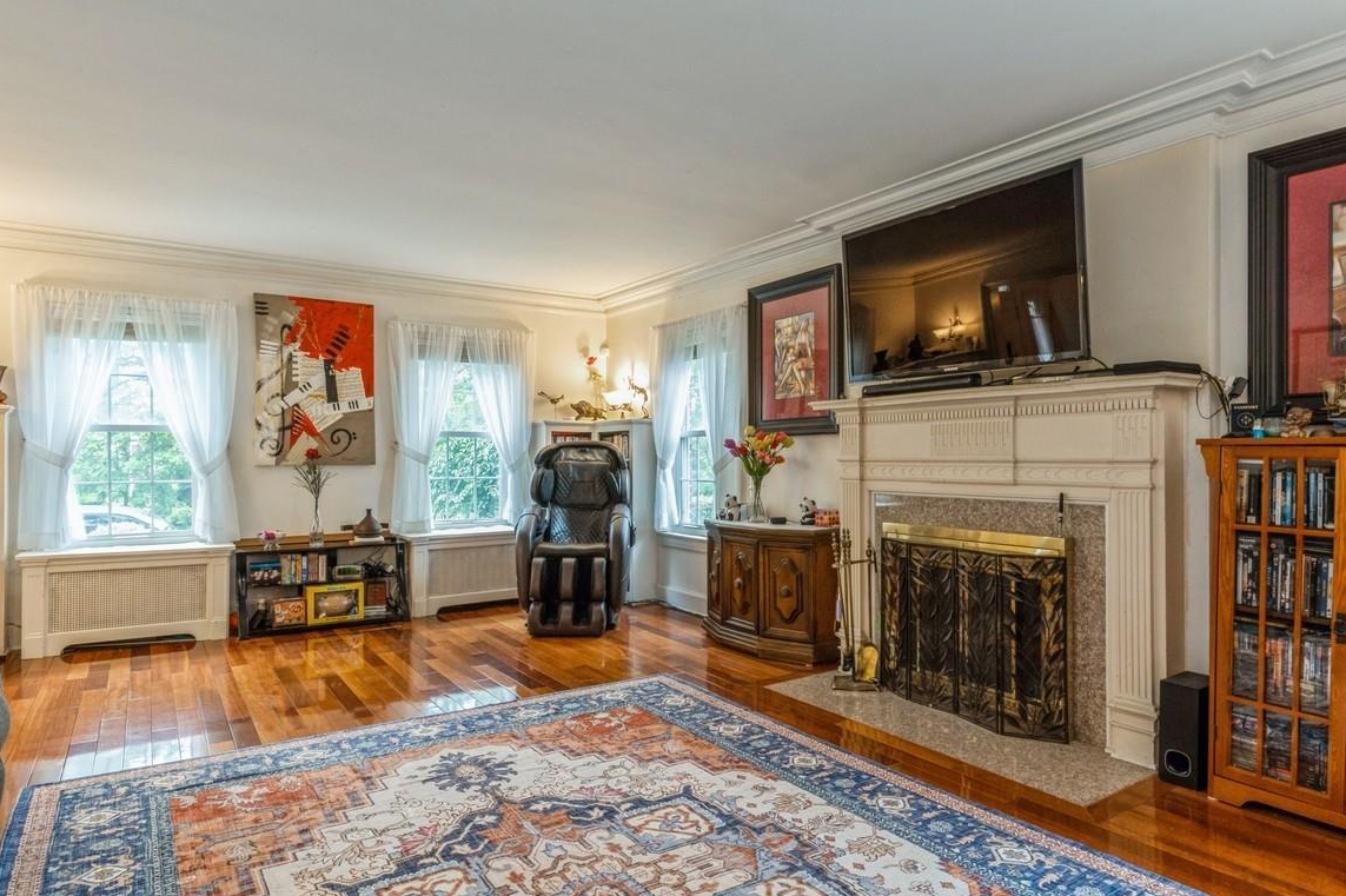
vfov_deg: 59.4
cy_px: 466
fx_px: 785
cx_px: 667
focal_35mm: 21
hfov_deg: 81.2
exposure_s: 1/5
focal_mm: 15
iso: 640
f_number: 14
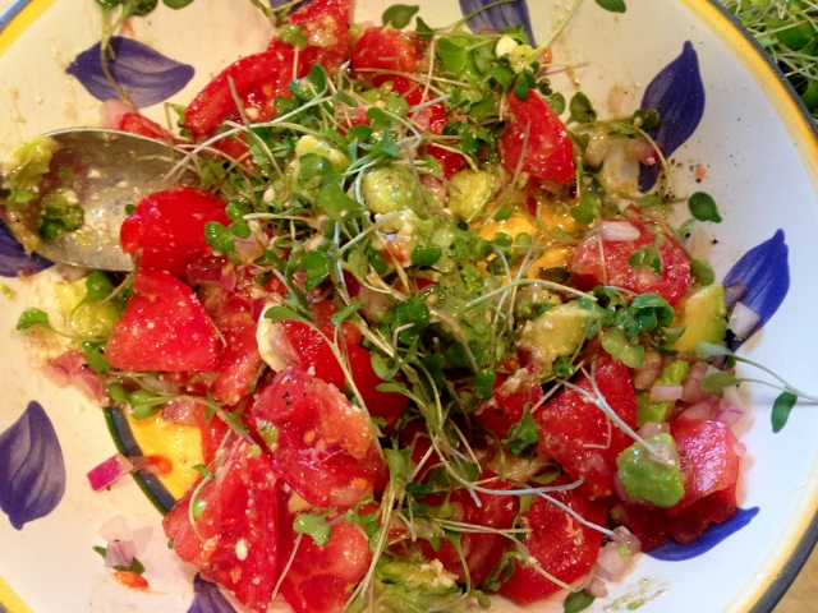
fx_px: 780
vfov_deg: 42.9
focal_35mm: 33
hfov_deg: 55.4
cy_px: 306
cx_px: 409
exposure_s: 1/20
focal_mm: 4.12
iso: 160
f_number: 2.4
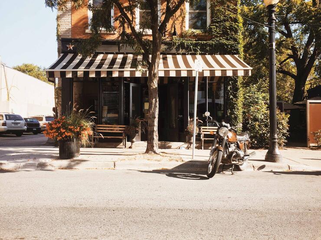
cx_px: 160
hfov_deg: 61.7
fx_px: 269
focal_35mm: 29
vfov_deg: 48.2
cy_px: 120
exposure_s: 1/775
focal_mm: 4.15
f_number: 2.2
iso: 32
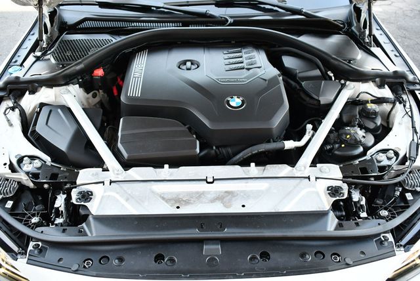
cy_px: 140
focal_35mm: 36
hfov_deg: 53.1
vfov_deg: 36.9
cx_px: 210
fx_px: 420
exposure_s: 1/250
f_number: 3.5
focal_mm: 18
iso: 800
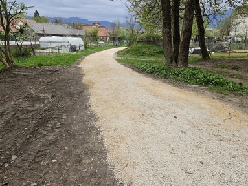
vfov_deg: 51.4
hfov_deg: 65.2
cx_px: 130
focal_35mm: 27
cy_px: 99
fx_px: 194
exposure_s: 1/447
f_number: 1.8
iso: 25
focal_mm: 5.4
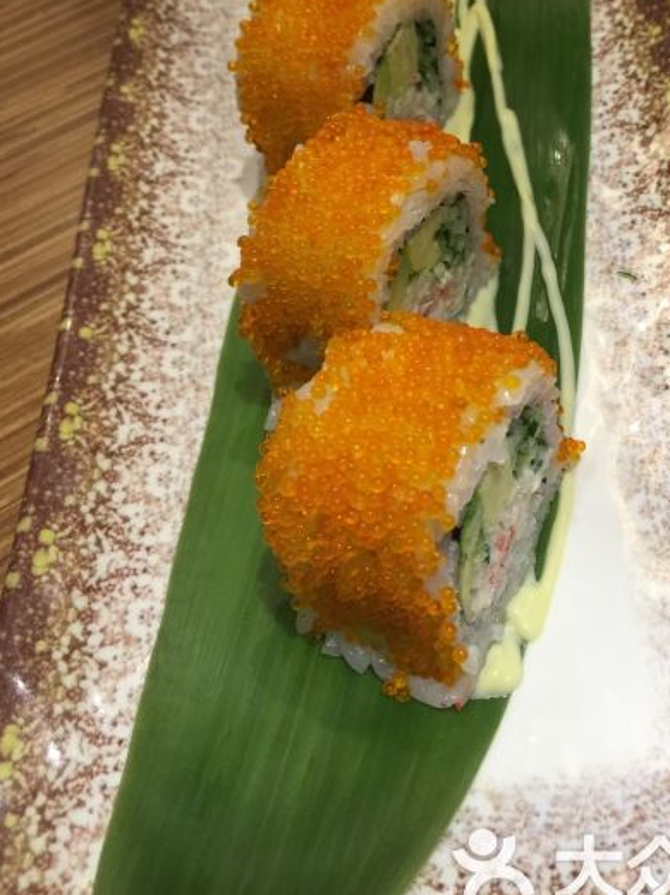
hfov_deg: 36.5
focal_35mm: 39
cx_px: 432
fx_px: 1008
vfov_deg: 47.6
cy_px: 357
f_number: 2.2
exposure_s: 1/33
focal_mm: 4.15
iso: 80
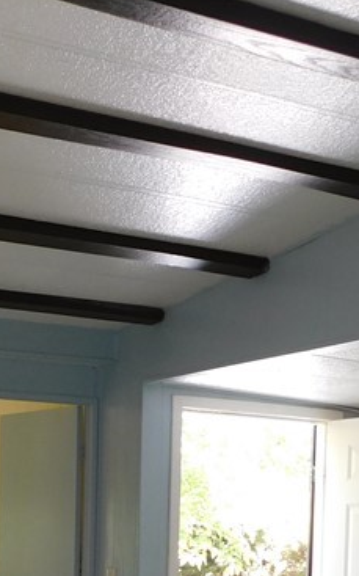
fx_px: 1066
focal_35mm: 68
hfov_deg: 18.8
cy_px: 573
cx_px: 34
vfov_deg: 28.4
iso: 125
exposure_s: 1/40
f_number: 3
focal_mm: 4
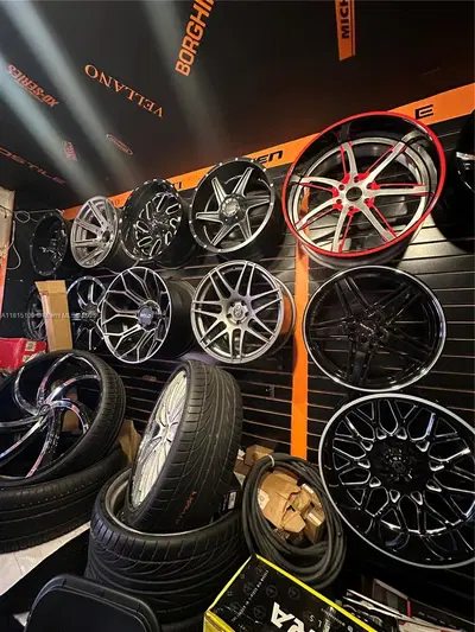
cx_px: 238
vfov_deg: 102.1
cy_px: 316
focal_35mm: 14
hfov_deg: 85.7
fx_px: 256
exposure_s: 1/40
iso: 1000
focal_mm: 2.22
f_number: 2.2
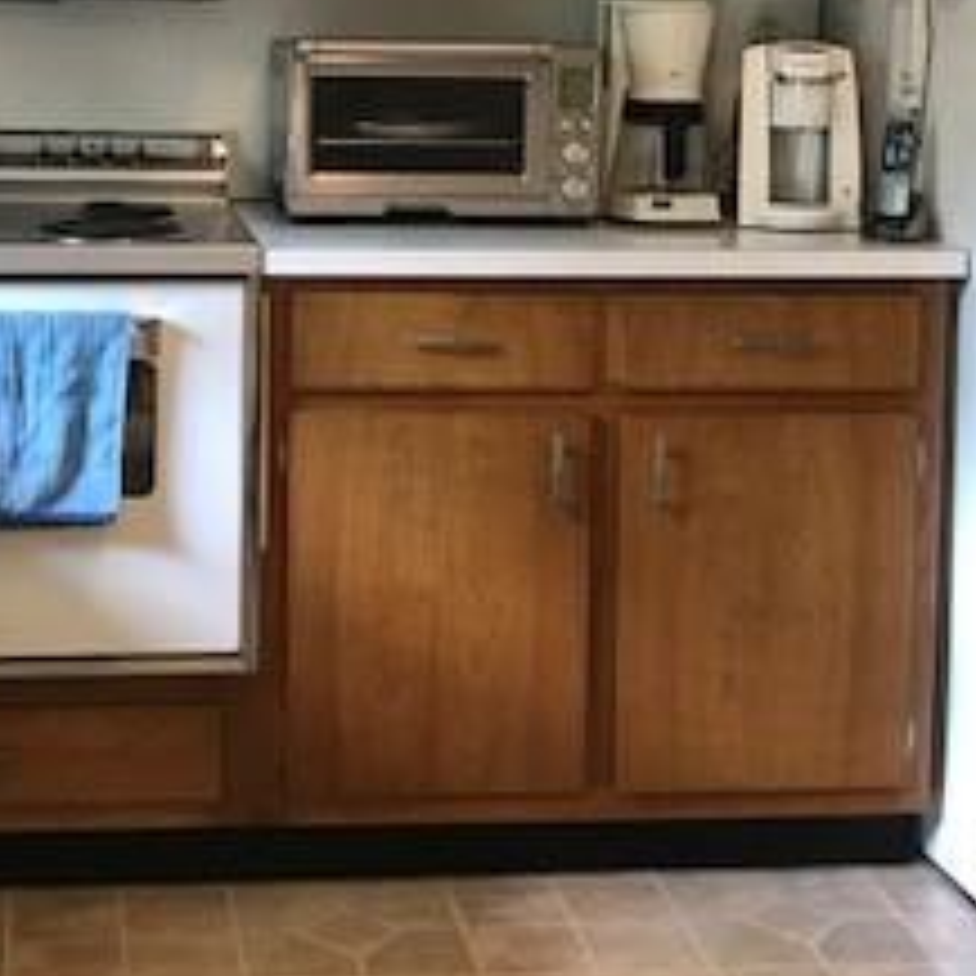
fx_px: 2329
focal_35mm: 73
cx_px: 310
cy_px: 207
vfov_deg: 23.4
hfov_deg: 23.5
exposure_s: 1/15
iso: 50
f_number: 1.8
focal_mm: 3.99
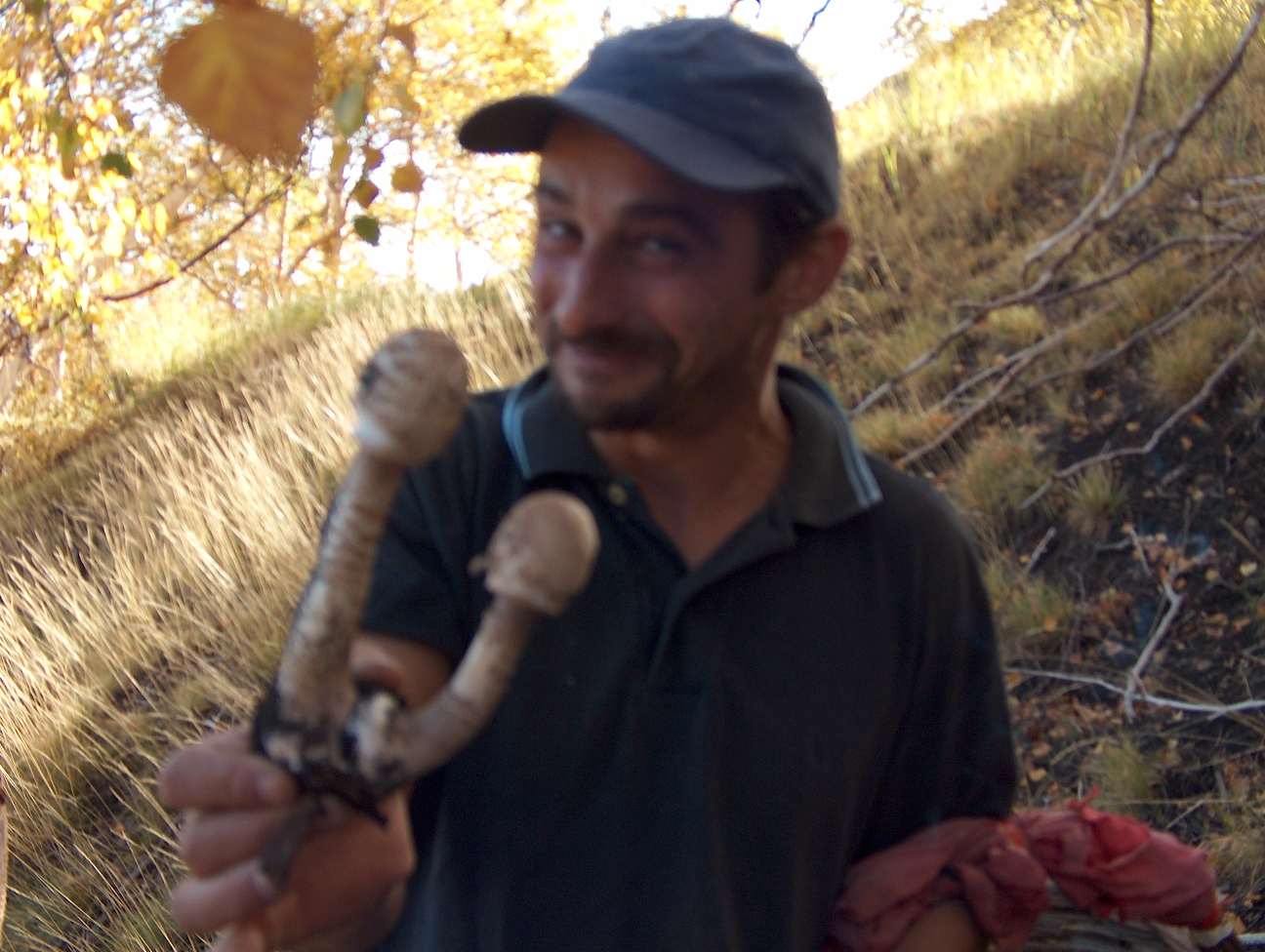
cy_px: 476
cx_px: 632
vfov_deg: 33.0
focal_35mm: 44
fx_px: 1610
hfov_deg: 42.9
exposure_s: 1/195
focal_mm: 8.96
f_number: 2.8
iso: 184
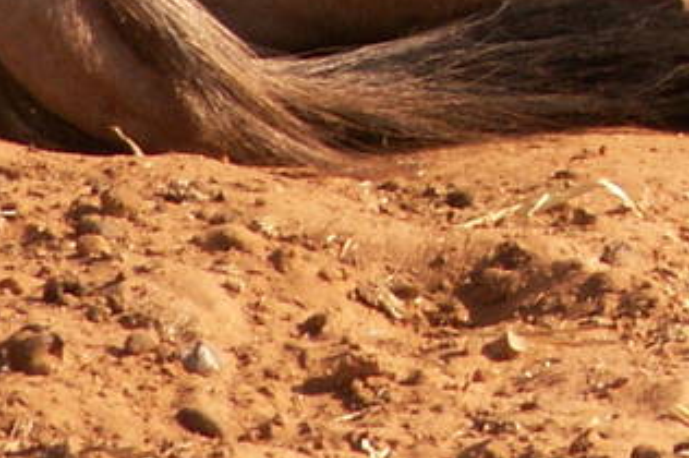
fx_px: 15620
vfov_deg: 1.7
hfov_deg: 2.5
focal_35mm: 817
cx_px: 1494
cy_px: -759
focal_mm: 25.41
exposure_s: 1/125
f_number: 8
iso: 50
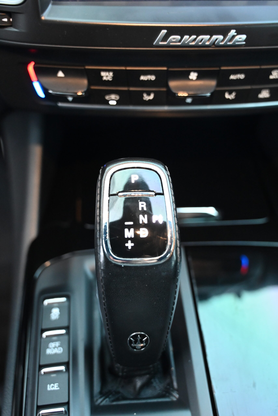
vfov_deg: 54.4
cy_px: 208
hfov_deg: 37.9
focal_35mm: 35
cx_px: 139
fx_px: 405
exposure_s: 1/60
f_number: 4
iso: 7200
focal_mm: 35
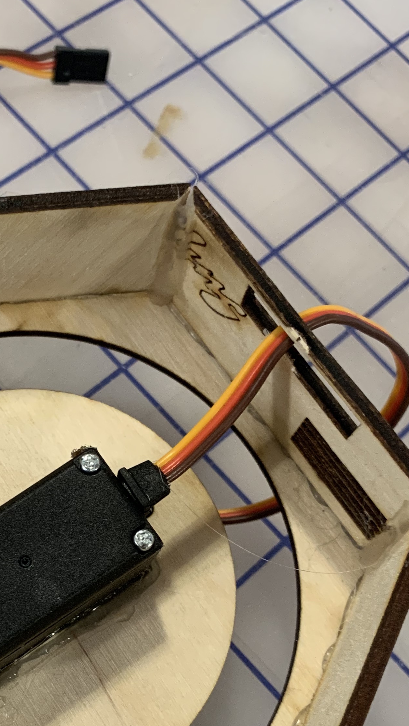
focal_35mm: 51
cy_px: 548
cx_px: 42
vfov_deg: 39.4
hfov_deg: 22.9
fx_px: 983
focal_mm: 4.25
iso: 160
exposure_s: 1/60
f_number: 1.8
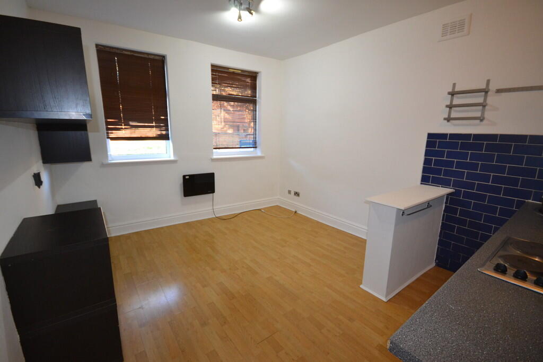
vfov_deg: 77.3
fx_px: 226
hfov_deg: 100.4
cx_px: 272
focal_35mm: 15
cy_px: 181
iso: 1250
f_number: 4
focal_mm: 10
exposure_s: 1/60
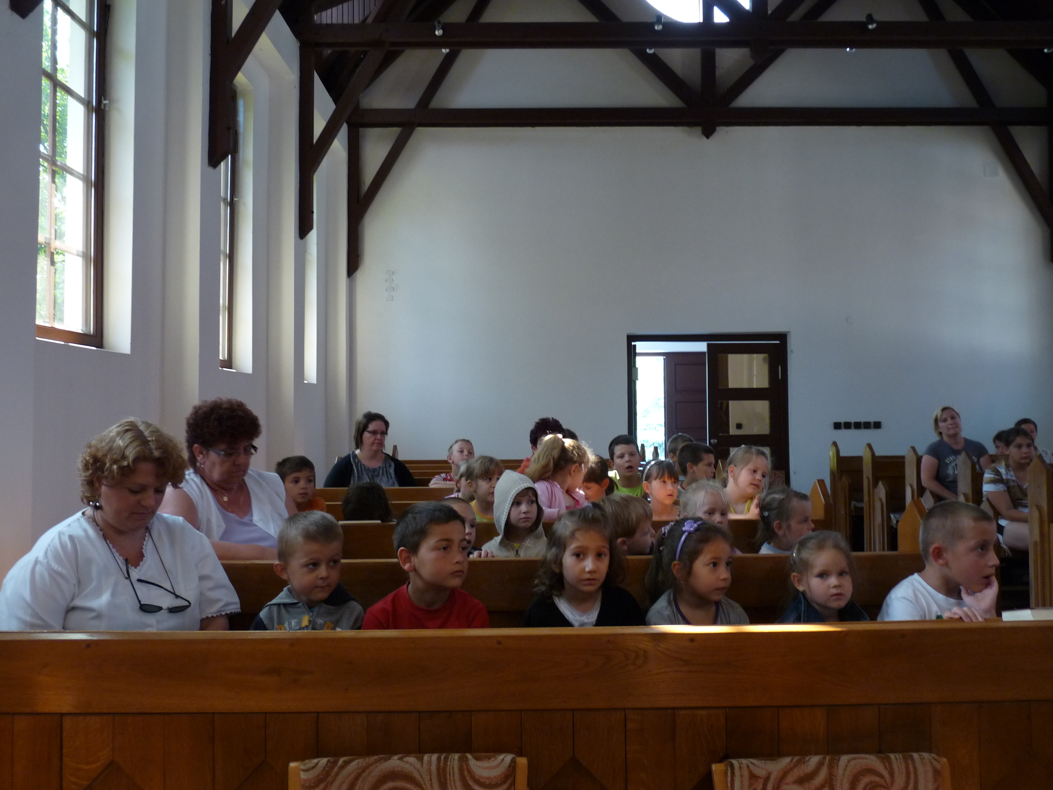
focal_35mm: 27
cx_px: 526
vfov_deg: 51.4
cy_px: 395
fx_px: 821
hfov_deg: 65.3
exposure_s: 1/30
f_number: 2.8
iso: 200
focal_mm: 4.8
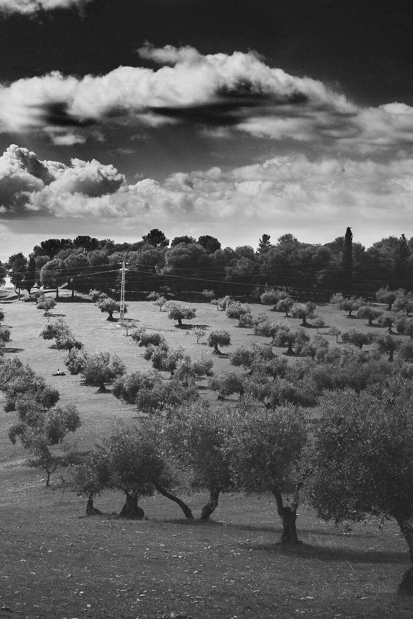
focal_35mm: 76
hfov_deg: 17.7
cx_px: 48
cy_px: 310
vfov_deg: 26.6
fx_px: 1307
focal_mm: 50
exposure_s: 1/125
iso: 100
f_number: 11
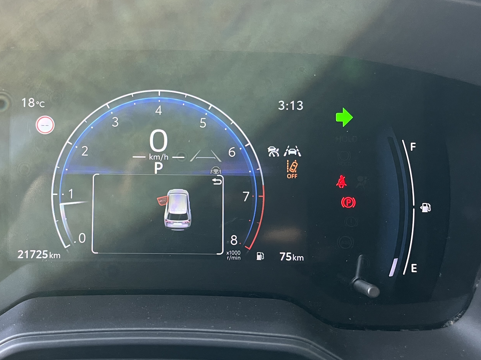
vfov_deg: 34.3
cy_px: 171
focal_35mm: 42
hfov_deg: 44.2
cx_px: 165
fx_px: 584
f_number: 1.6
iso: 125
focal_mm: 5.1
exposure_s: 1/92
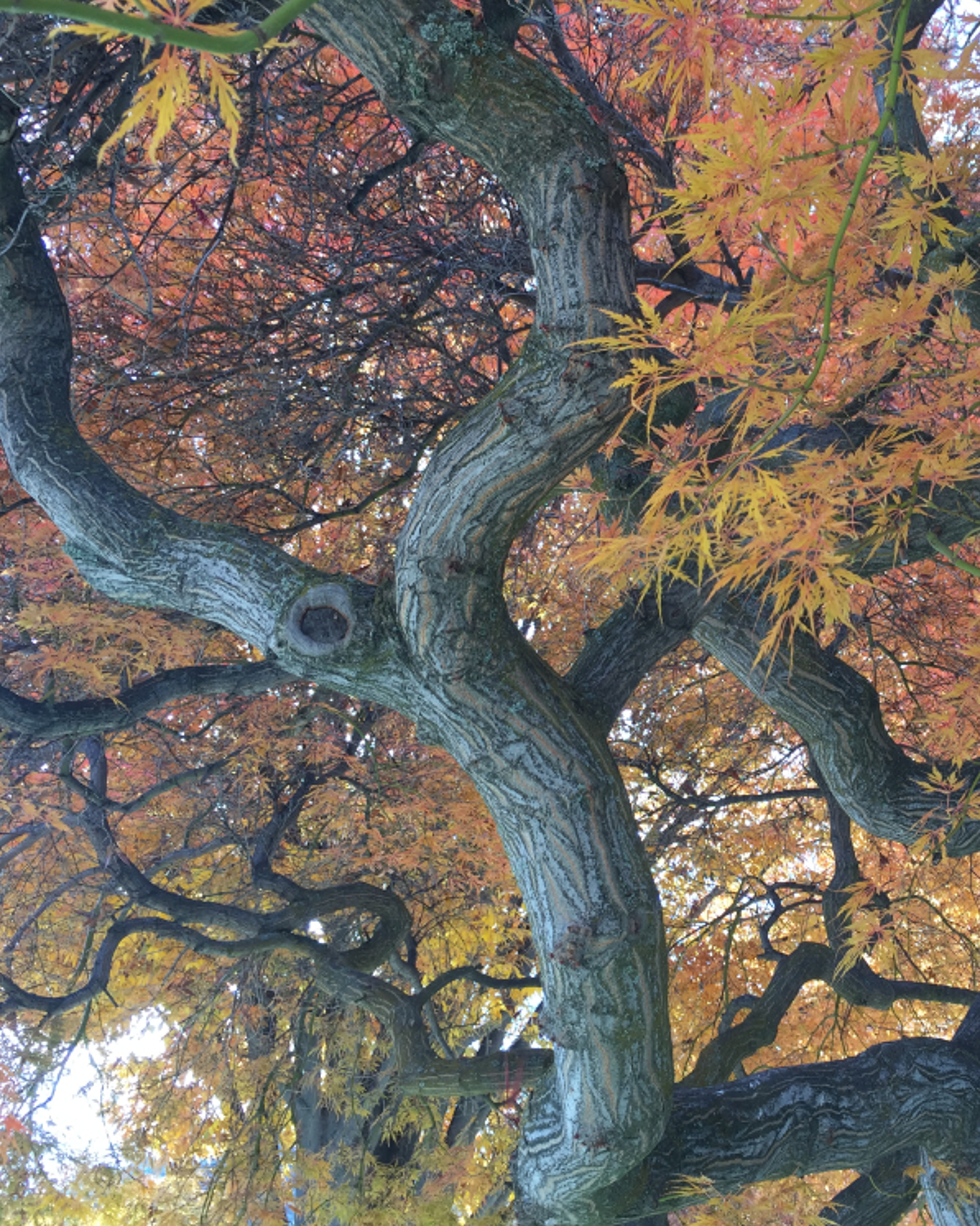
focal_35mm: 38
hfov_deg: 37.7
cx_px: 784
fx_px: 1378
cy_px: 612
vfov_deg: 47.9
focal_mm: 4.2
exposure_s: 1/126
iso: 32
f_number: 2.2
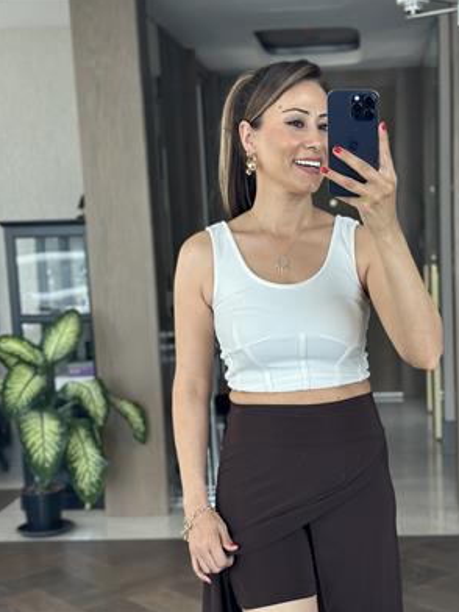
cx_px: 292
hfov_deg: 23.6
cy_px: 387
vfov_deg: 31.0
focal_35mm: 62
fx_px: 1096
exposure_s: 1/121
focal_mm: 6.86
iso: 100
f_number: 1.78
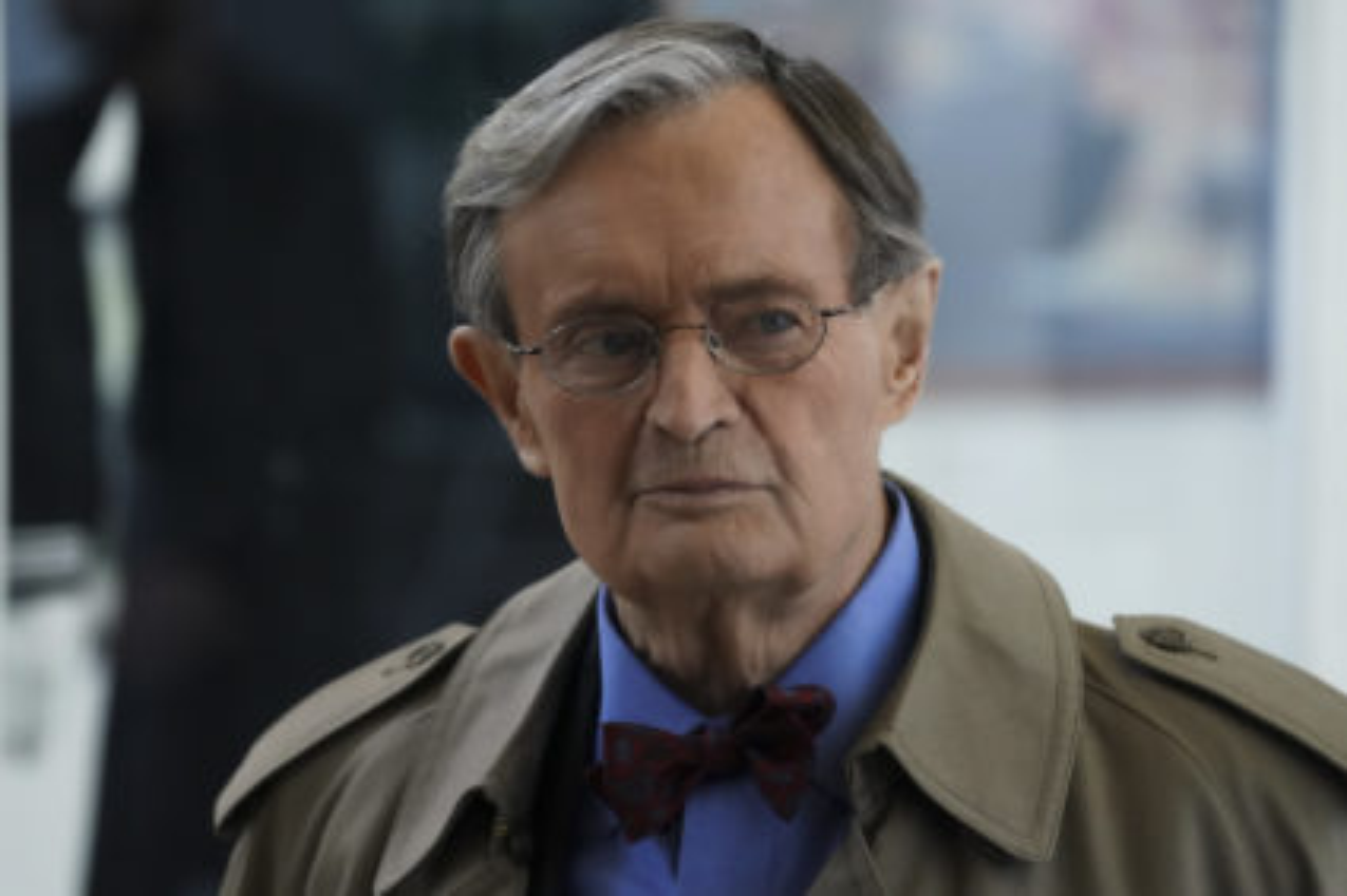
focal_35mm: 200
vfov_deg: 6.9
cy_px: 448
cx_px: 674
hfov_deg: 10.3
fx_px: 7480
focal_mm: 200
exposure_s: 1/160
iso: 6400
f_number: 5.6
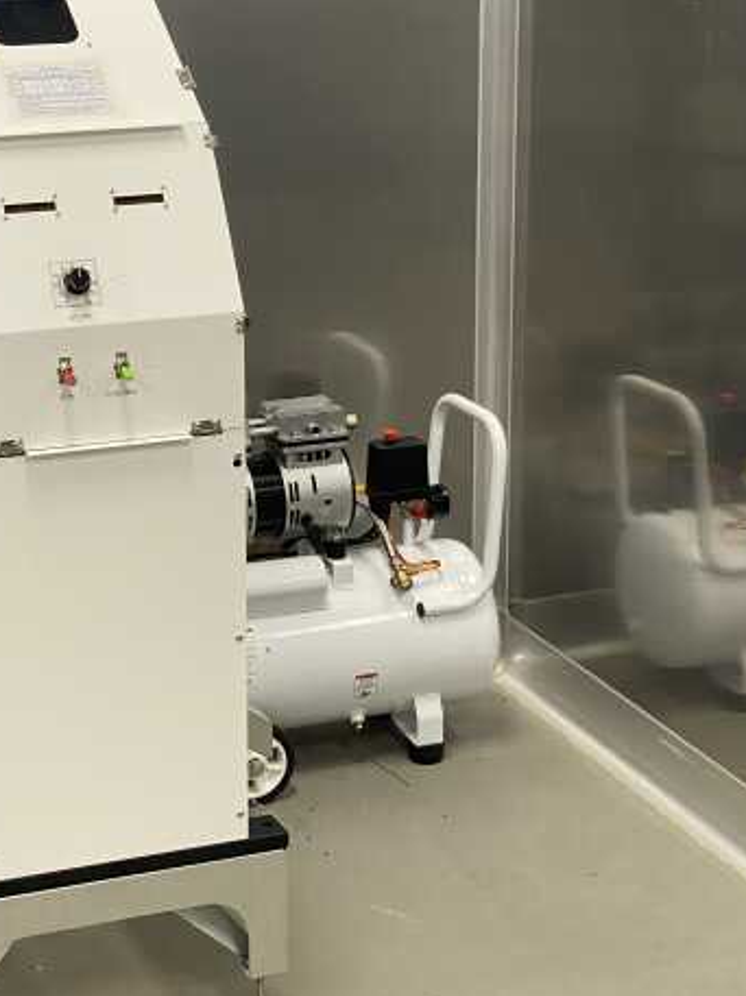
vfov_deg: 23.8
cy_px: 362
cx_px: 175
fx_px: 2360
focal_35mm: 82
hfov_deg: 17.8
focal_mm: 6
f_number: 2
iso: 100
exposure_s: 1/60
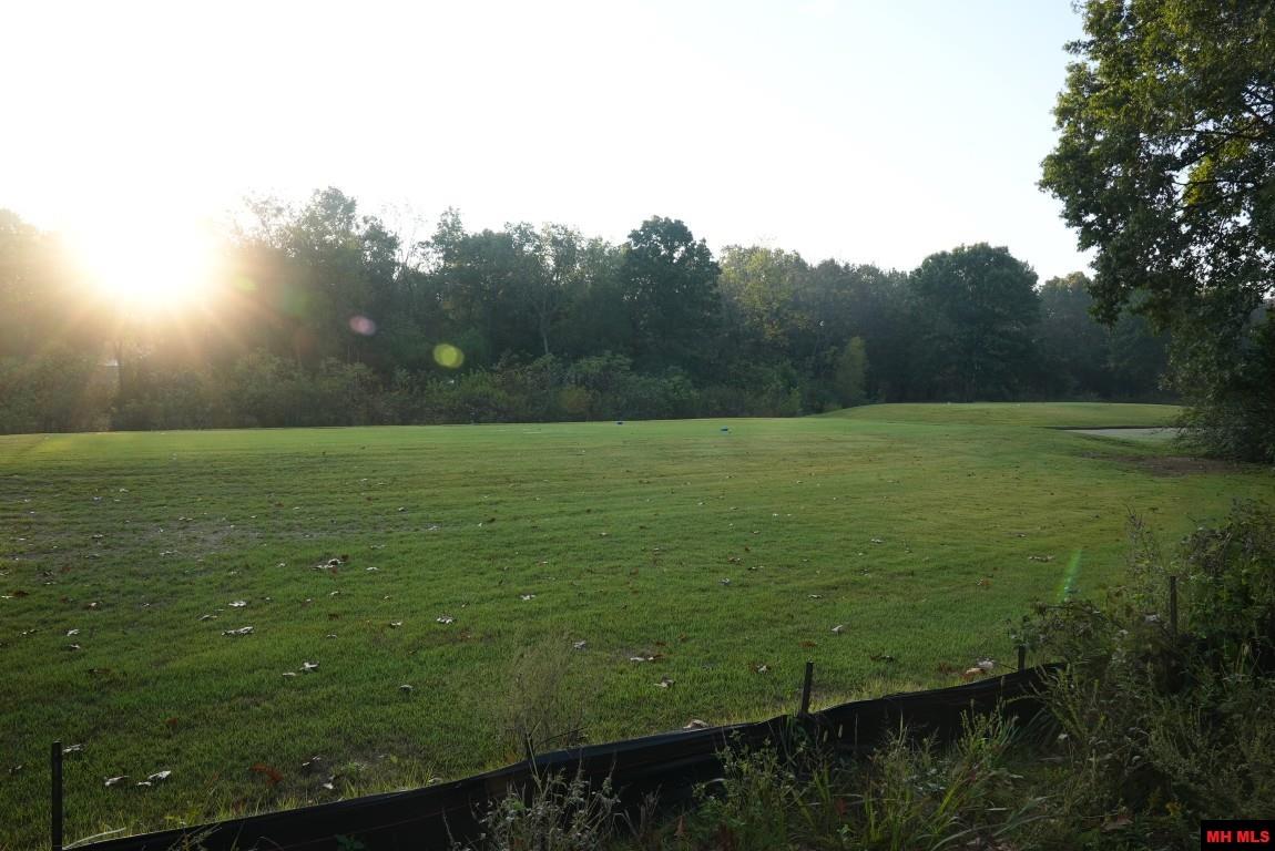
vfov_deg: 53.2
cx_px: 638
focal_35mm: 24
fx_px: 850
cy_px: 426
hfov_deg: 73.7
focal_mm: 24
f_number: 13
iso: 640
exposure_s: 1/100
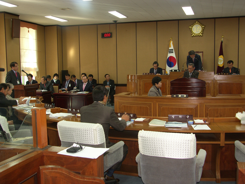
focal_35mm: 40
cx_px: 122
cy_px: 92
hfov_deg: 46.8
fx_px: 283
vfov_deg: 36.0
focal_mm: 10.3
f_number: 2.5
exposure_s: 1/40
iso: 100
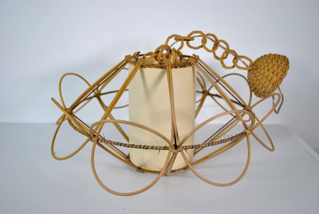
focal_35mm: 36
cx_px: 160
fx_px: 319
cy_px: 107
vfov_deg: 37.0
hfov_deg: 53.1
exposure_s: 1/125
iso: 200
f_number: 4
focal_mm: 24
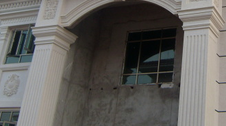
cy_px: 4
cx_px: 208
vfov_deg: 18.9
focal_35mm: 62
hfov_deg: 32.0
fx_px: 371
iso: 80
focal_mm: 4.7
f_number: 2.8
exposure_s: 1/90
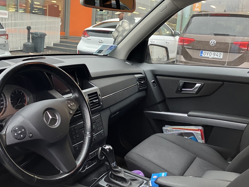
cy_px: 84
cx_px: 100
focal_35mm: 38
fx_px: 273
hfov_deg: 48.7
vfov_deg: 37.7
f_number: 1.8
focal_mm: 3.99
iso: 250
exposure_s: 1/50
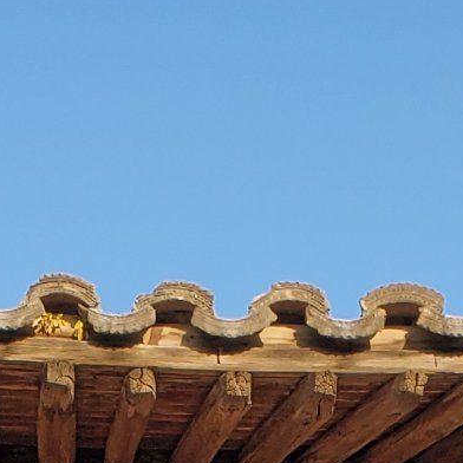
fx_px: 2421
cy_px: 1130
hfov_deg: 10.9
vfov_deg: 9.6
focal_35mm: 160
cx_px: 288
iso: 50
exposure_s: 1/625
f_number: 2.4
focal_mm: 4.3
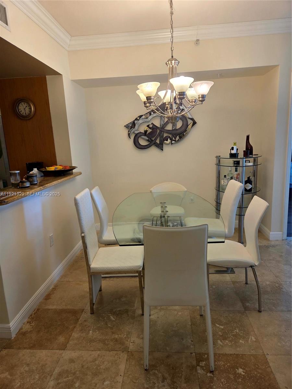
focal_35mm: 23
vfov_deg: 73.9
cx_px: 146
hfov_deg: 58.9
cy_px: 194
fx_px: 259
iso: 80
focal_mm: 5.4
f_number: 1.8
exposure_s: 1/120
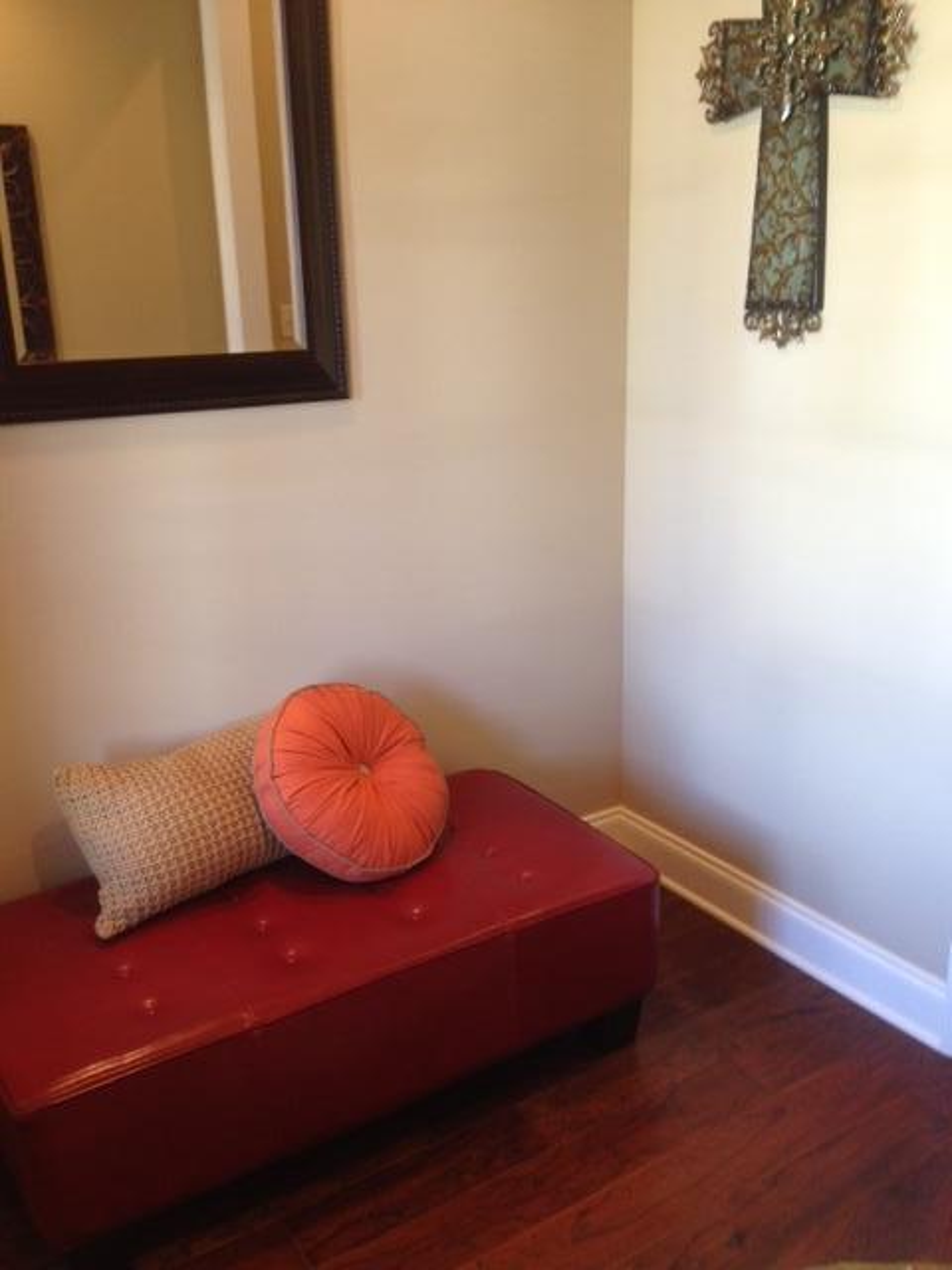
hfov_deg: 42.9
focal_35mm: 33
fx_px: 1210
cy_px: 635
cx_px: 476
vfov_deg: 55.4
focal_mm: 4.12
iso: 100
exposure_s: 1/20
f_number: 2.4
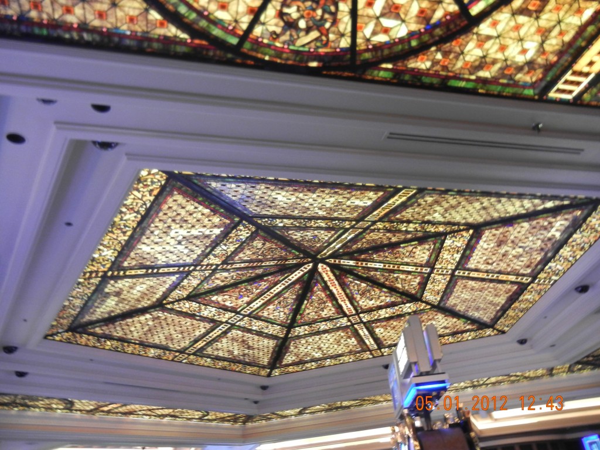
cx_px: 300
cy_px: 225
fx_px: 520
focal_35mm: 30
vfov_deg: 46.8
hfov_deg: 60.0
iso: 200
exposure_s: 1/2
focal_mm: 5.4
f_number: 3.5
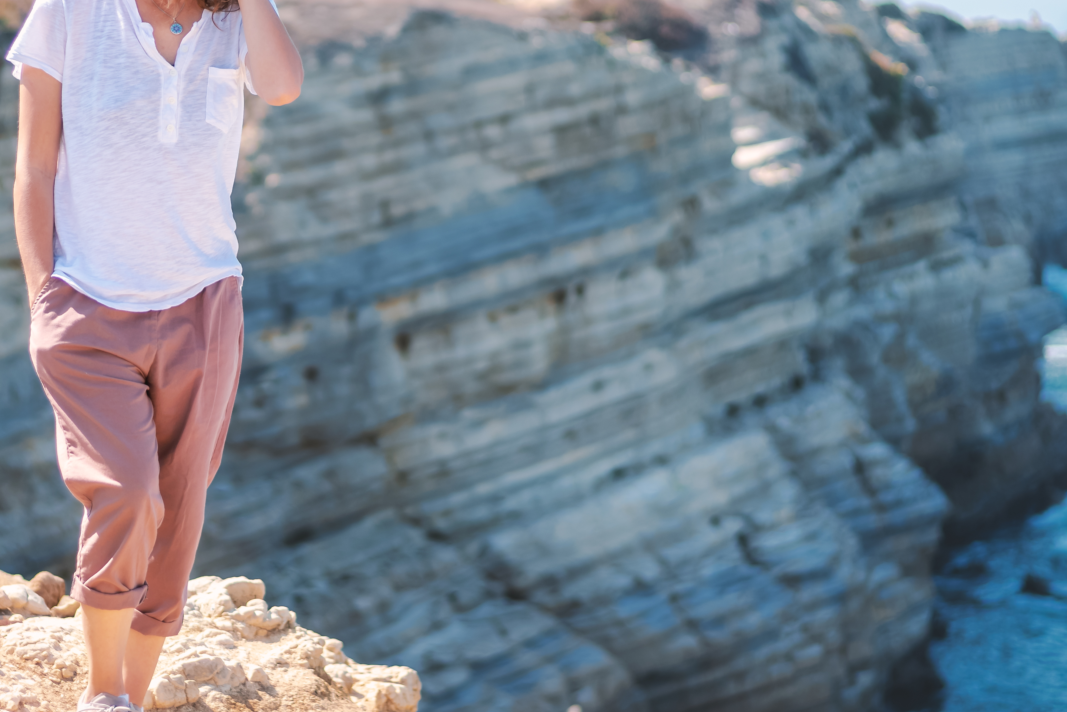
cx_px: 359
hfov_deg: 18.1
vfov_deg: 12.1
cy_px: 255
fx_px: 3349
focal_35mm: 113
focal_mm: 50
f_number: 2.2
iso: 100
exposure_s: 1/1600
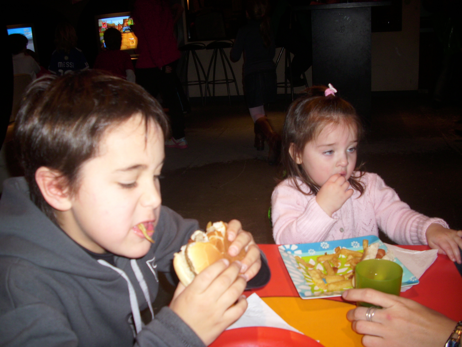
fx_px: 414
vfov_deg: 45.4
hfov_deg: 58.4
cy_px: 174
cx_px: 231
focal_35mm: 31
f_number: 2.8
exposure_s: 1/30
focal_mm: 6.2
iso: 50
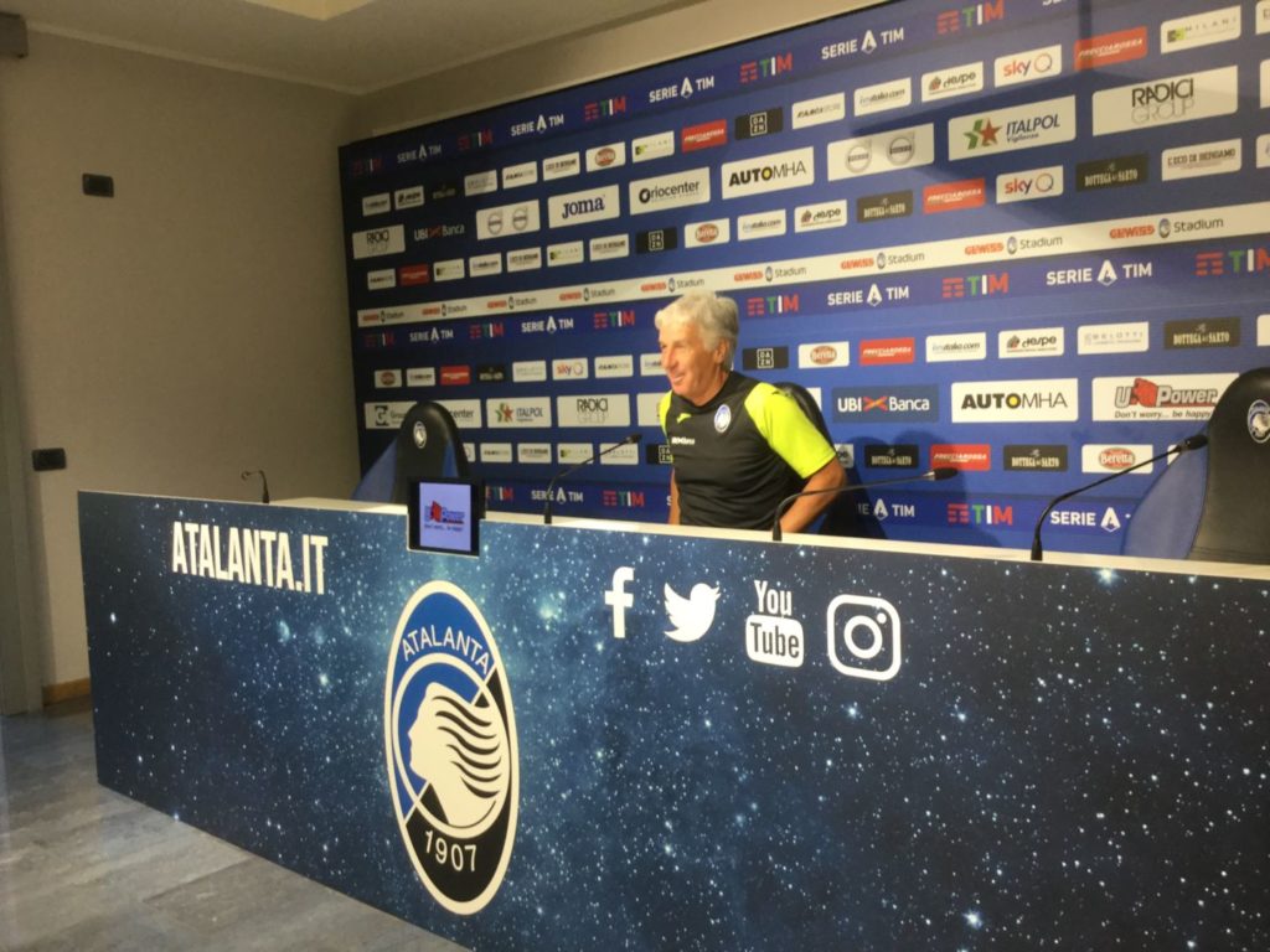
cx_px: 635
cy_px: 476
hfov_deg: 58.4
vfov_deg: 45.4
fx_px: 1137
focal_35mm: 31
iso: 64
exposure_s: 1/33
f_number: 2.4
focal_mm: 3.3
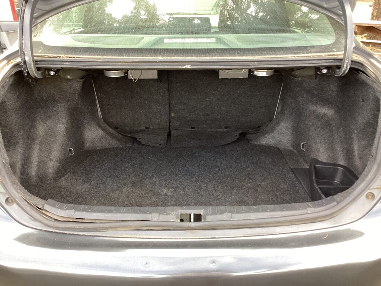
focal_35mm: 31
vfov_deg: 45.4
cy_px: 143
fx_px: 341
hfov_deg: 58.4
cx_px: 190
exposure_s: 1/120
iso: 80
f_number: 2.4
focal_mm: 3.3
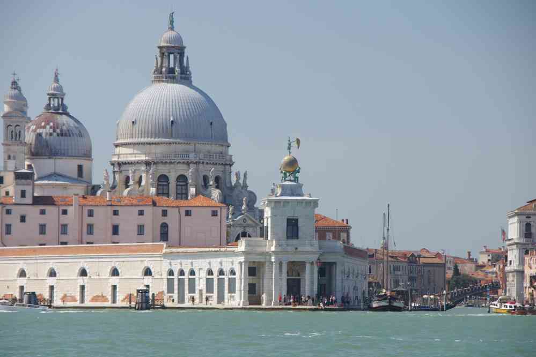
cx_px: 268
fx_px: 2903
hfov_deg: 10.5
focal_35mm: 195
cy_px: 178
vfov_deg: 7.0
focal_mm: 130
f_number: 9
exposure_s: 1/200
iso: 200
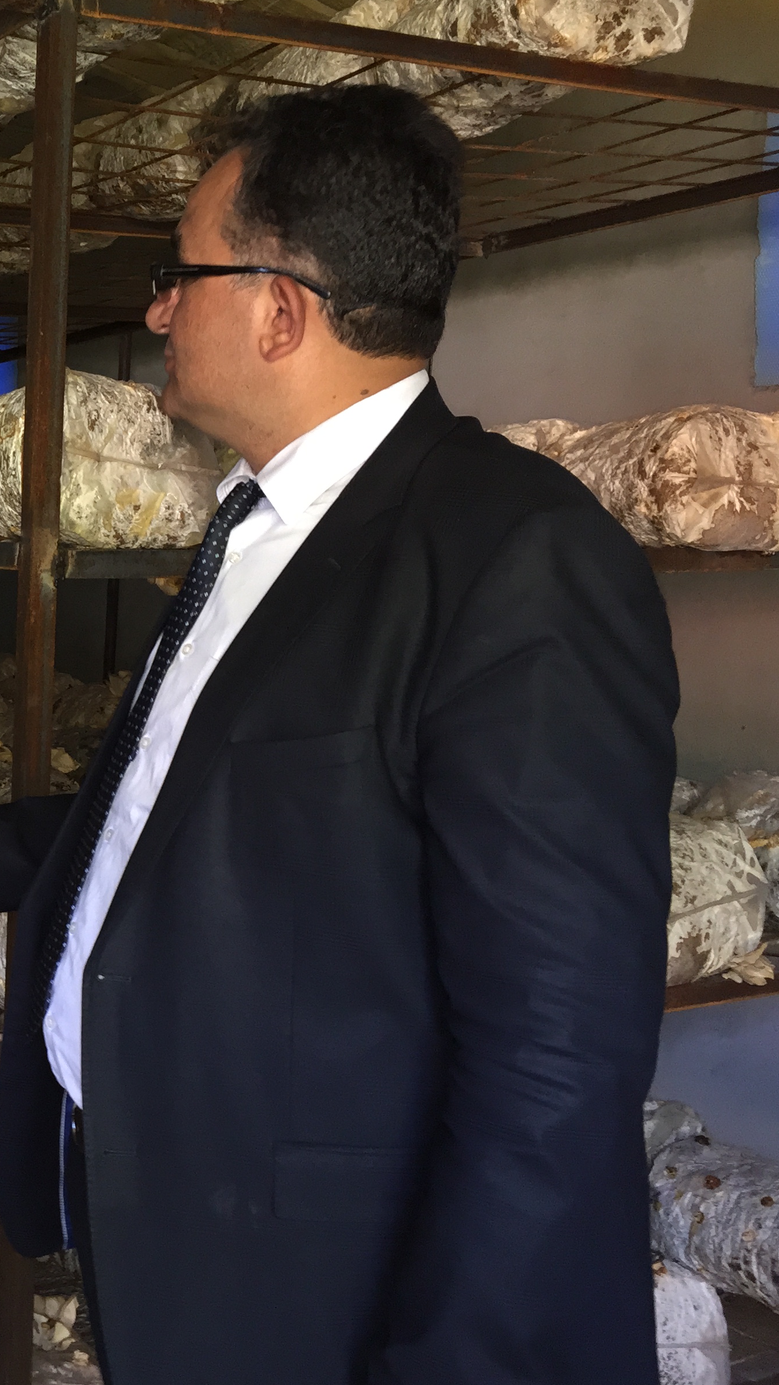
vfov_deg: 47.4
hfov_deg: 25.0
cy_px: 701
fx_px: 1579
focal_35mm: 43
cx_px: -155
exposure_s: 1/30
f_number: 2.2
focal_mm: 4.15
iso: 125
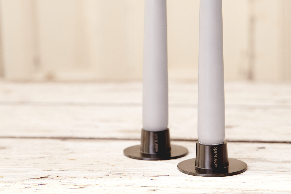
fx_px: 1051
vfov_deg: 10.6
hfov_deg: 15.8
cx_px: 146
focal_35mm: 130
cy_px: 97
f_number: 7.1
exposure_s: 1/200
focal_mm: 130
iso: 200
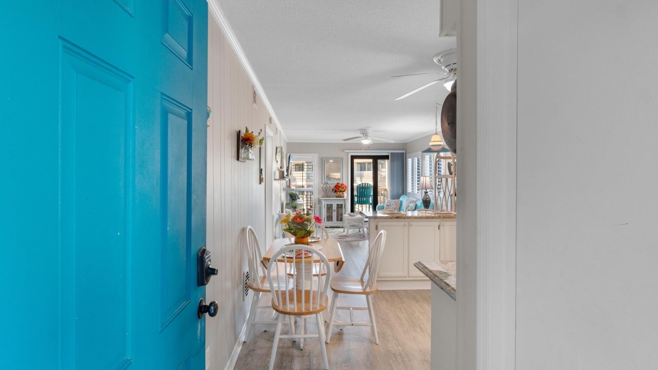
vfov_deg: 58.2
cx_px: 329
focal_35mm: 19
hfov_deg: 89.6
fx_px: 331
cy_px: 168
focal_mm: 12
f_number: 4.8
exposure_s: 1/10
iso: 100
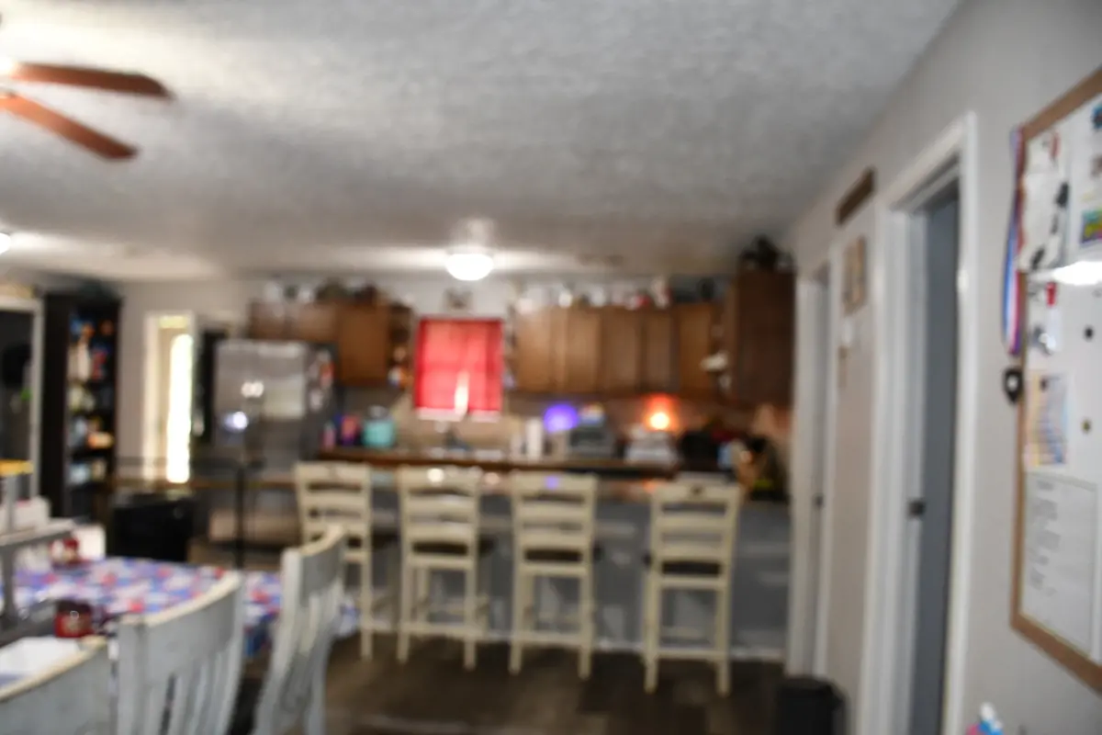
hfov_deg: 67.4
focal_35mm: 27
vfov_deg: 47.9
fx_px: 826
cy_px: 368
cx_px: 551
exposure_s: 1/60
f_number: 3.5
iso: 1800
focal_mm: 18
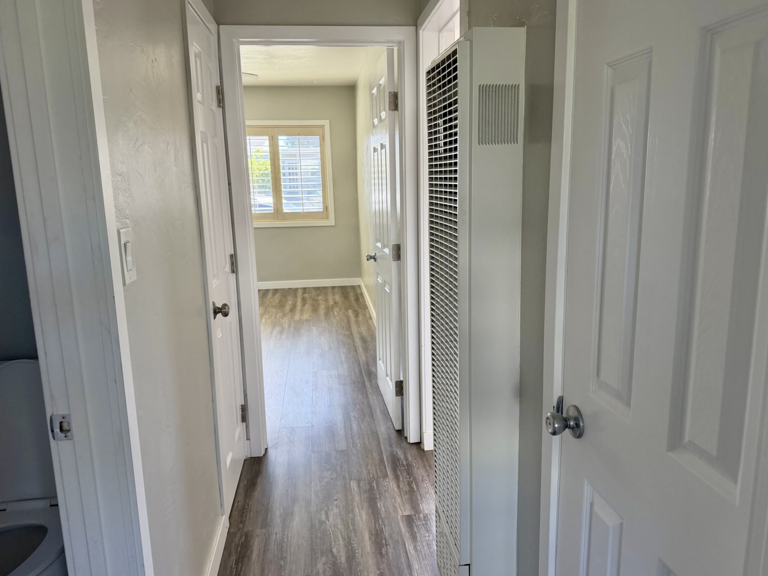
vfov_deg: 54.9
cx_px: 382
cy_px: 282
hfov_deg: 69.4
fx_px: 555
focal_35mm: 25
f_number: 1.78
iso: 200
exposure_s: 1/229
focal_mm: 6.76
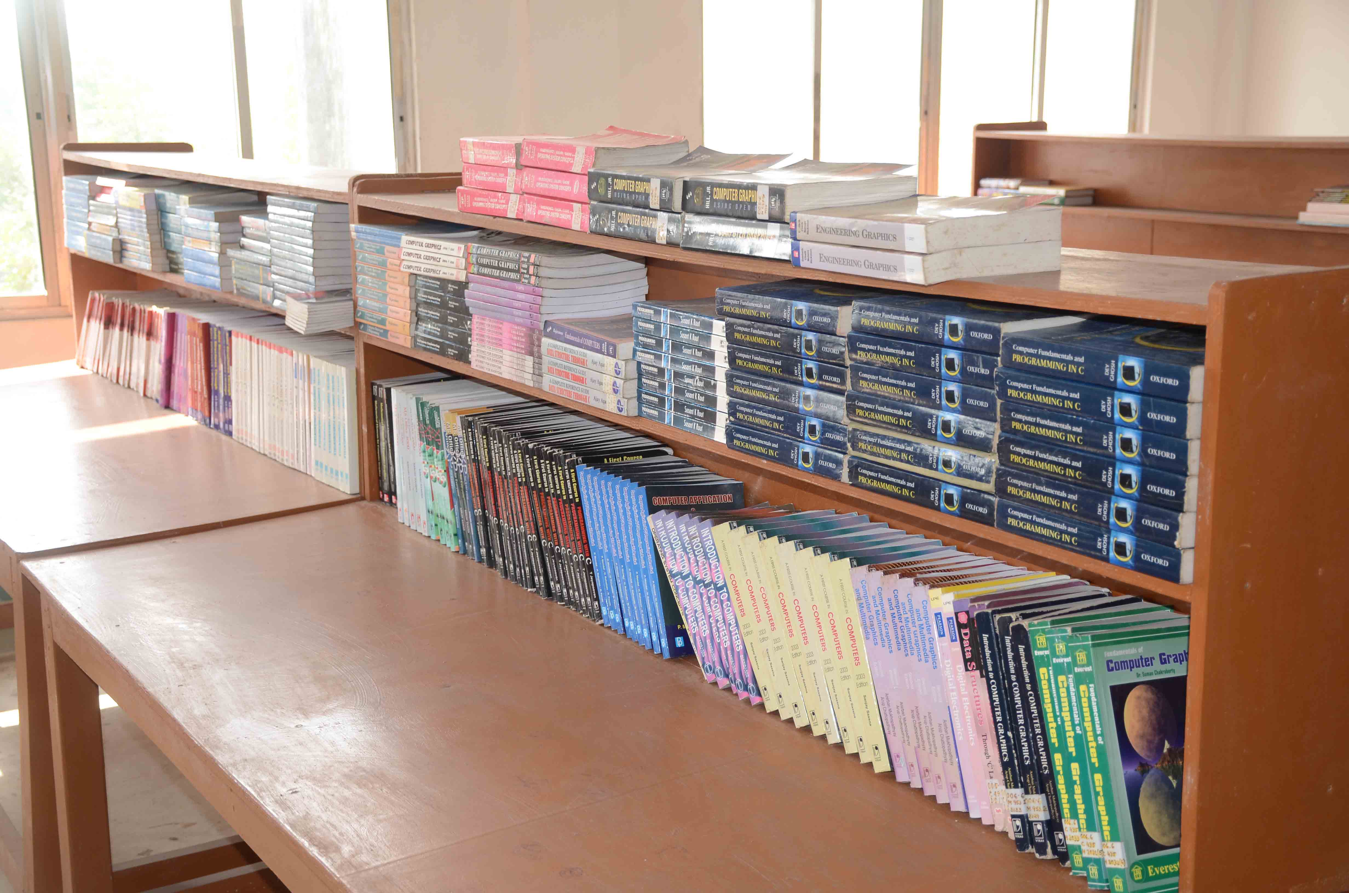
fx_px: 1795
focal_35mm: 48
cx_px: 674
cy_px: 446
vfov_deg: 28.0
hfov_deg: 41.2
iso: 200
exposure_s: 1/80
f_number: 4.5
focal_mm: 32
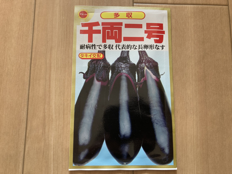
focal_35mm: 28
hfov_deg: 63.4
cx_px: 116
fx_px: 188
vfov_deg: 49.7
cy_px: 87
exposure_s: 1/60
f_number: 1.8
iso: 125
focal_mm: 3.99
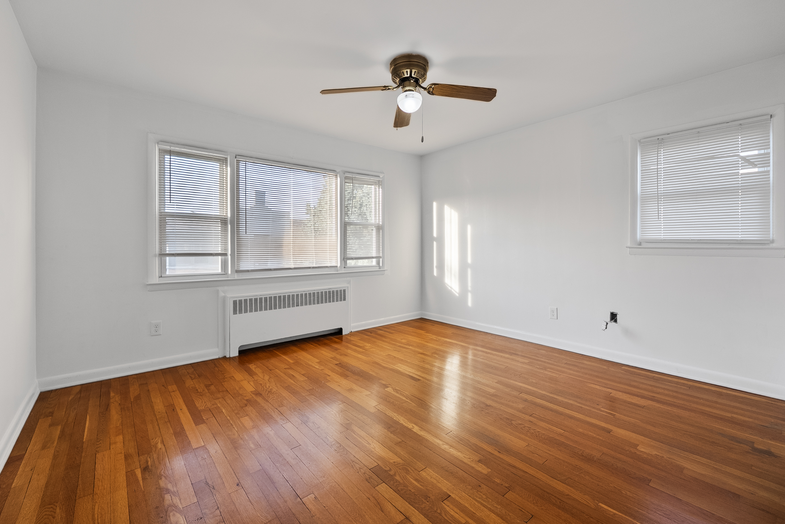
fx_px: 327
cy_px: 262
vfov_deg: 77.4
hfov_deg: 100.4
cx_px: 392
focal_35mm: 15
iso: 800
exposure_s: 1/50
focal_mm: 10
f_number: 4
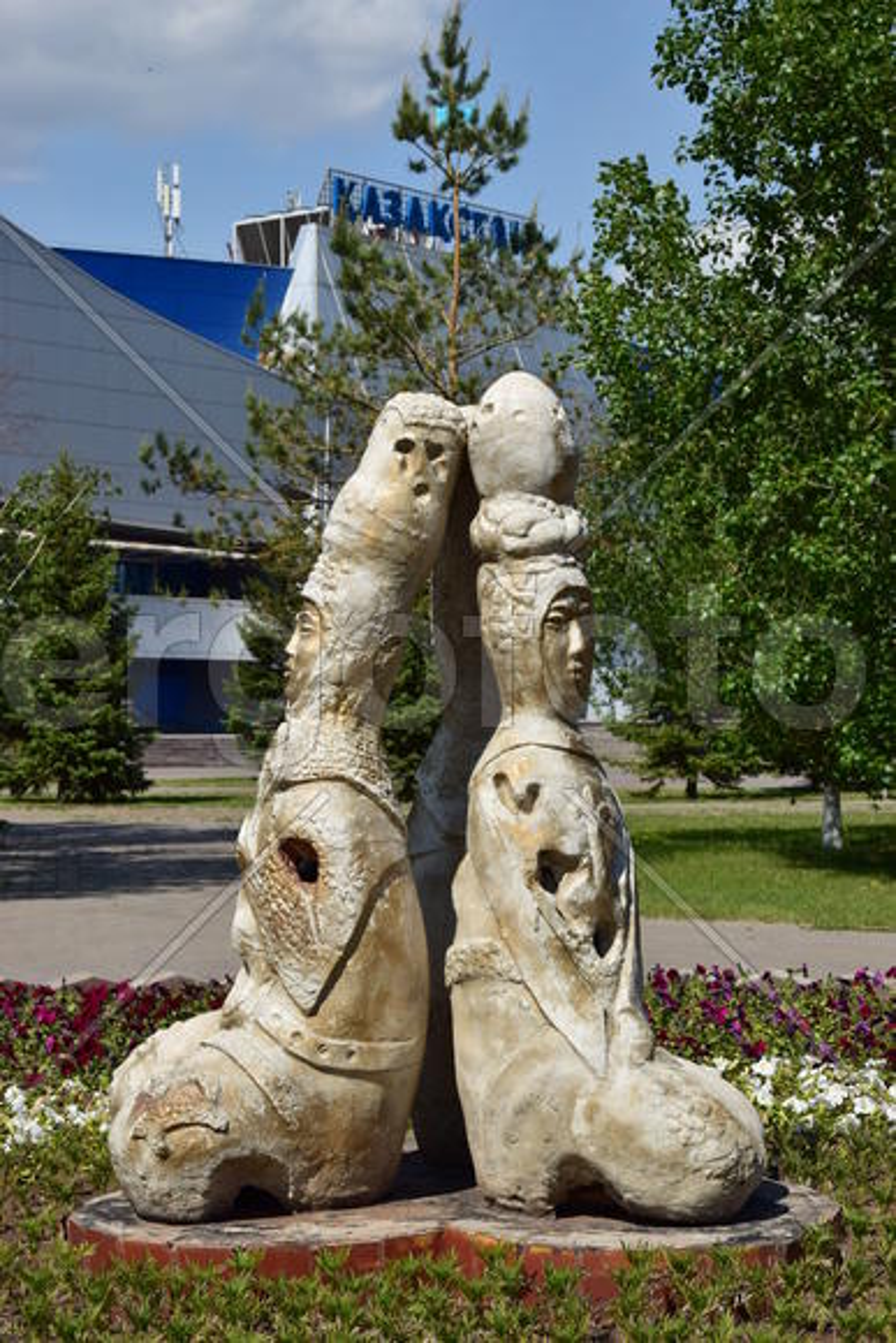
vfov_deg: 27.0
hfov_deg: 18.2
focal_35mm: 75
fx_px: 2798
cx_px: 448
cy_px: 672
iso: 100
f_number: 11
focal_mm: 50
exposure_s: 1/400
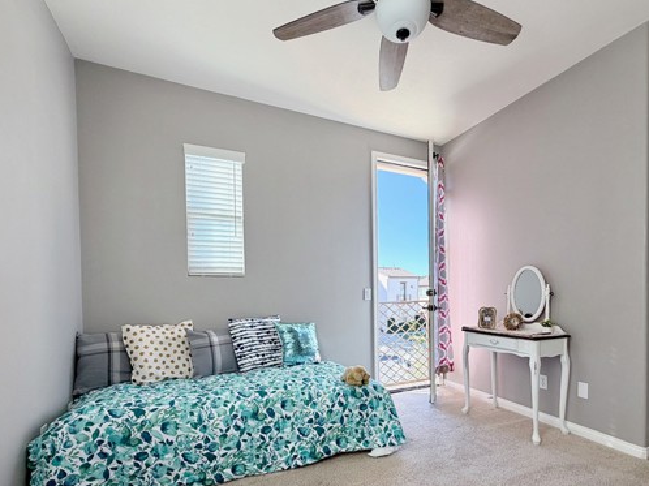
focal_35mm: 18
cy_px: 302
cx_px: 362
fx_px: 337
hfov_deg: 87.4
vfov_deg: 70.5
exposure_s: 1/151
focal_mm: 2.22
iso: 50
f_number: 2.2
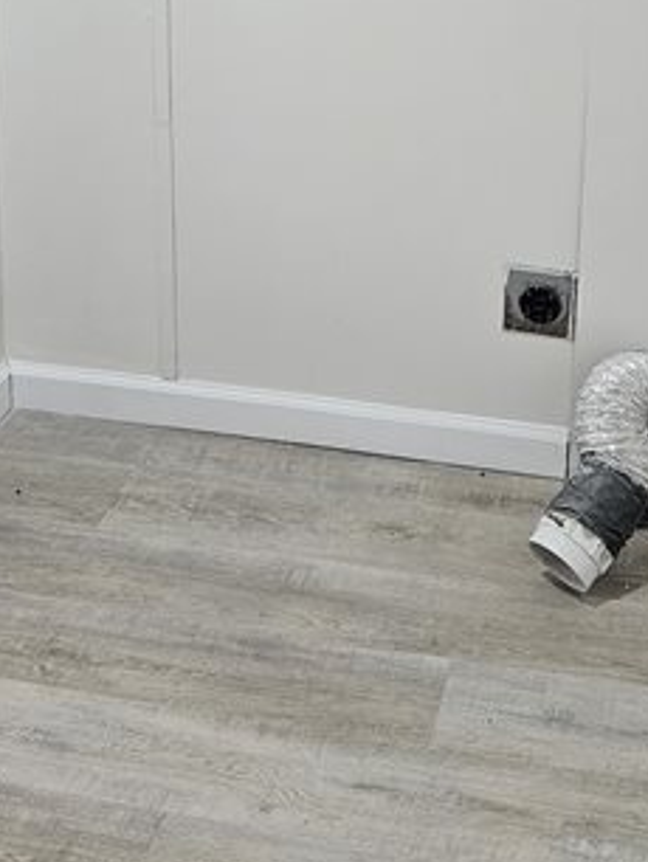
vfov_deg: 25.8
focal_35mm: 72
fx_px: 1795
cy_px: 24
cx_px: 372
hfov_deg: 20.5
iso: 400
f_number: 1.8
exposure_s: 1/120
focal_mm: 5.4
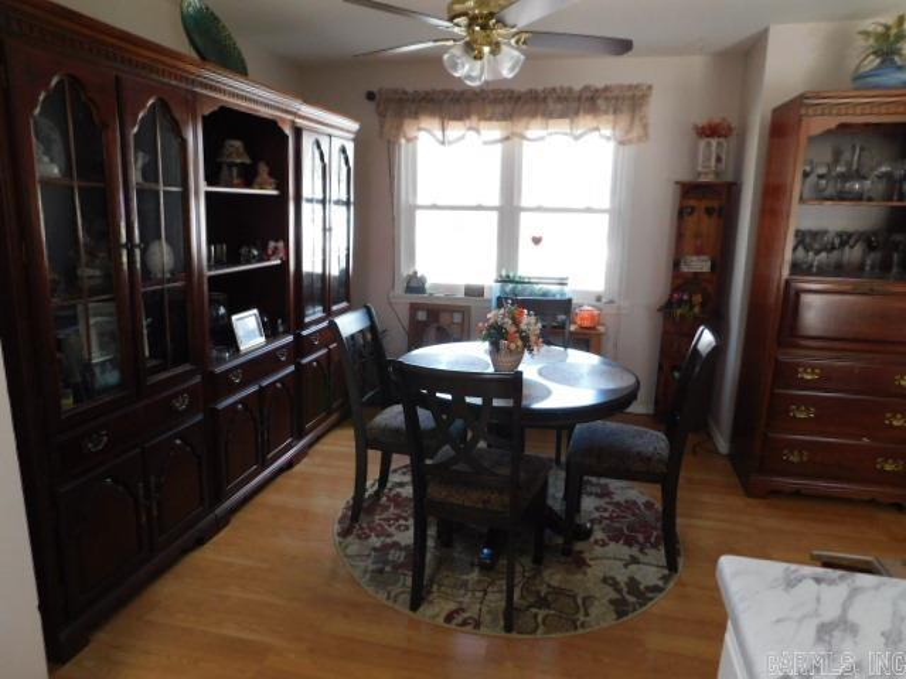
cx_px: 453
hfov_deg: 73.9
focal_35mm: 23
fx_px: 602
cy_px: 340
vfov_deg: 58.9
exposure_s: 1/30
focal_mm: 4
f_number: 3
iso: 220
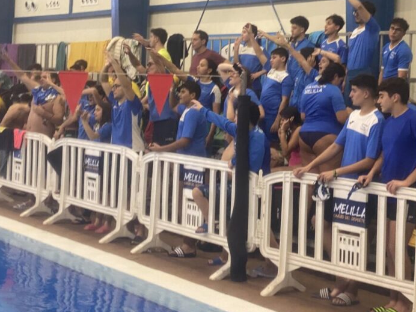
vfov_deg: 19.1
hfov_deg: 25.3
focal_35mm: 77
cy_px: 99
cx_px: 180
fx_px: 925
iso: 200
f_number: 2
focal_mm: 6
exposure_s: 1/33
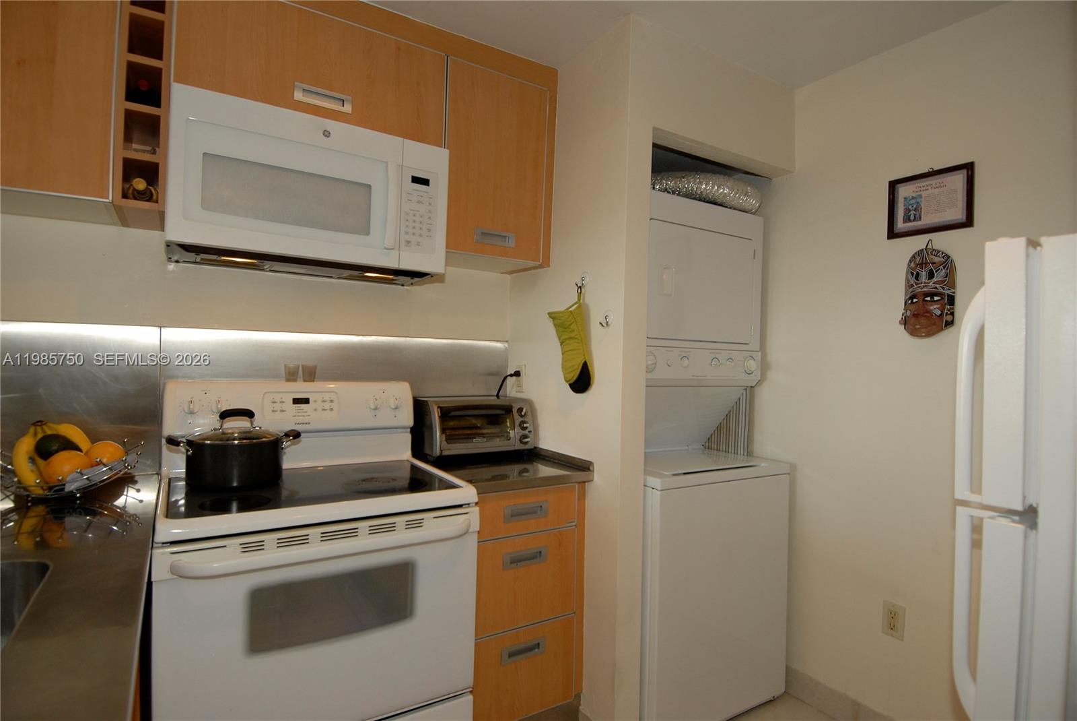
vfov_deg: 67.5
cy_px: 360
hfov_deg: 89.9
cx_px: 538
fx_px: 539
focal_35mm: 18
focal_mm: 12
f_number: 5
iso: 200
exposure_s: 1/60
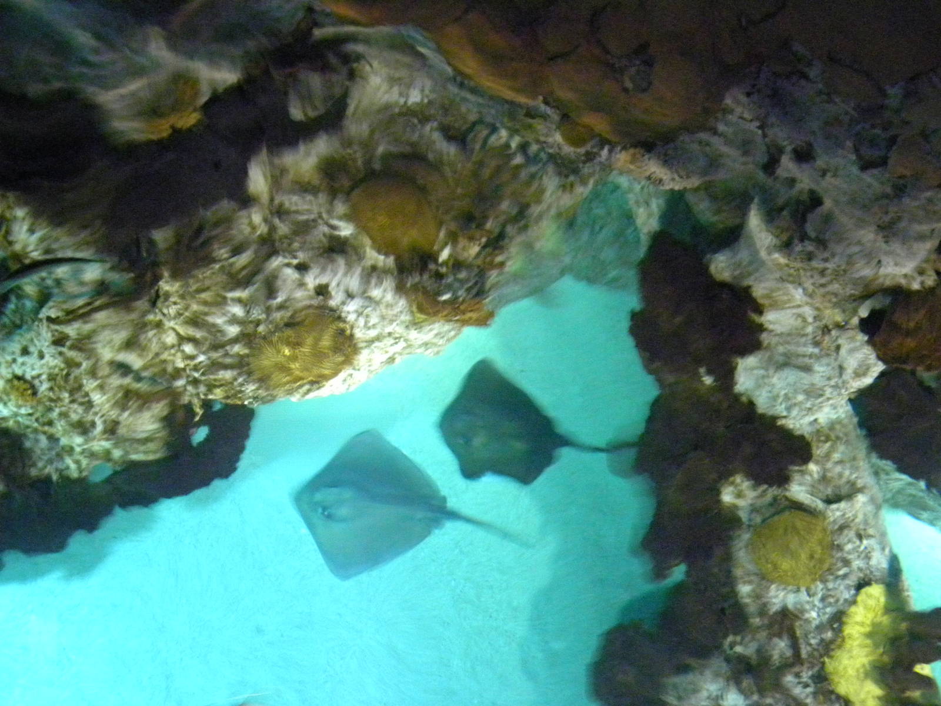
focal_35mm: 37
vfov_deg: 38.7
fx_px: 1006
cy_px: 353
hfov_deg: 50.1
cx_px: 470
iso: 800
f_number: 3.2
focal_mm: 6.6
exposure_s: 1/6.7
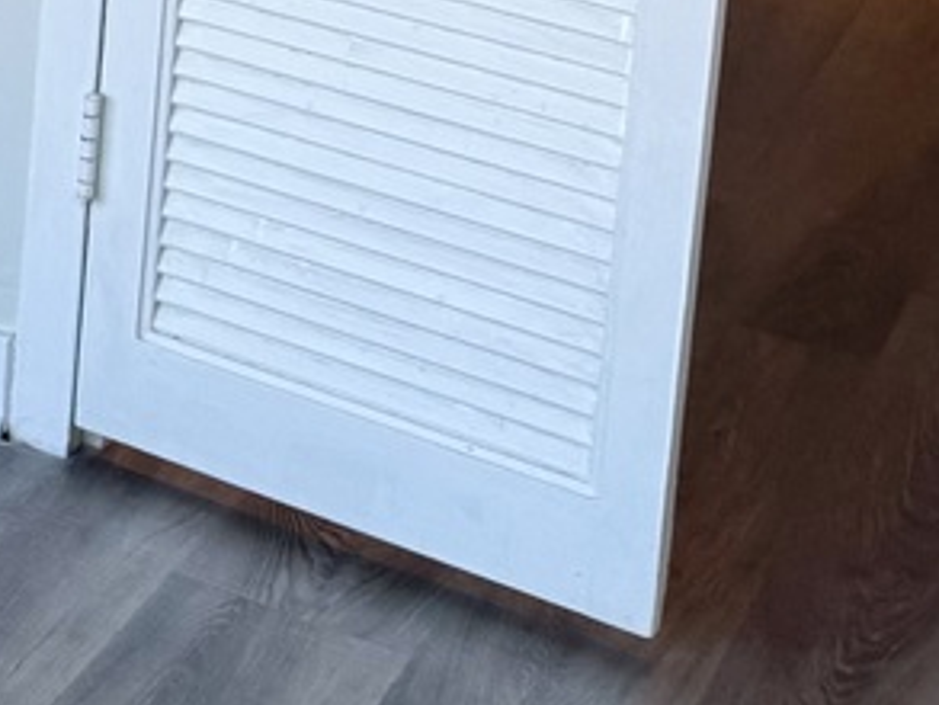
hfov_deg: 12.8
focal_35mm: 118
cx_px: -1330
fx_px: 3202
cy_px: -840
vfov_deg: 11.1
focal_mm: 6.76
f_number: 1.78
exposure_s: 1/120
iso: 64
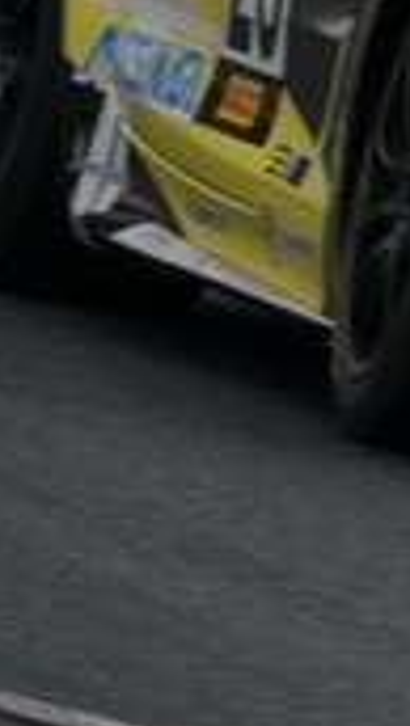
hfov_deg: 0.5
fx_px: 50750
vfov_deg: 0.8
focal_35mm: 2631
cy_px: 114
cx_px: 1369
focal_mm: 600
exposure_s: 1/500
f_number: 6.3
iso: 250
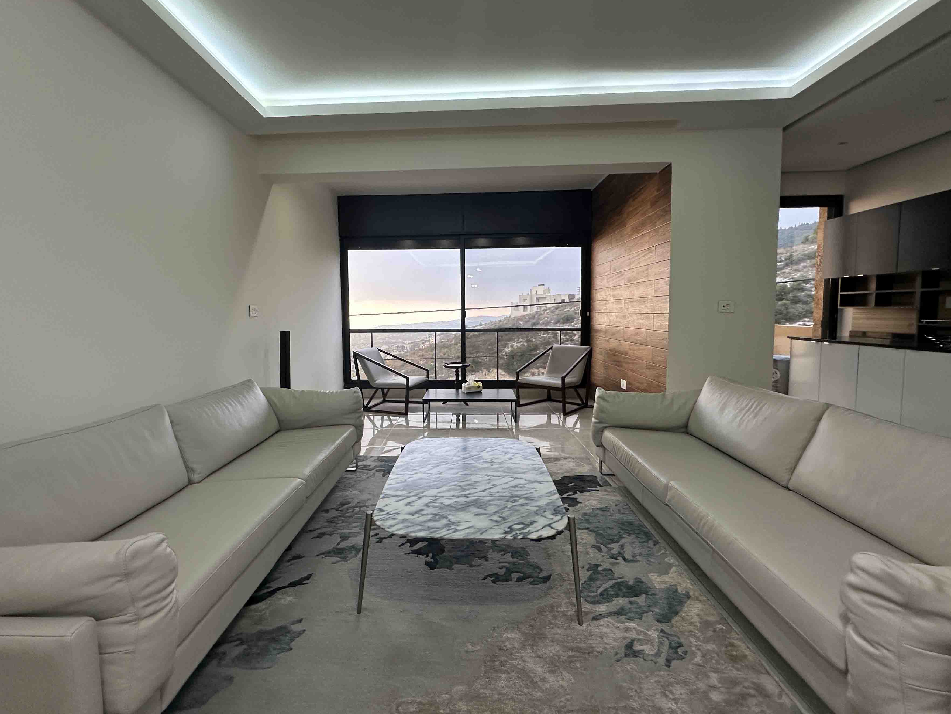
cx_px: 444
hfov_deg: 94.4
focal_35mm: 16
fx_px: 440
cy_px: 341
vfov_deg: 78.1
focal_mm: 2.22
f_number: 2.2
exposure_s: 1/100
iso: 125
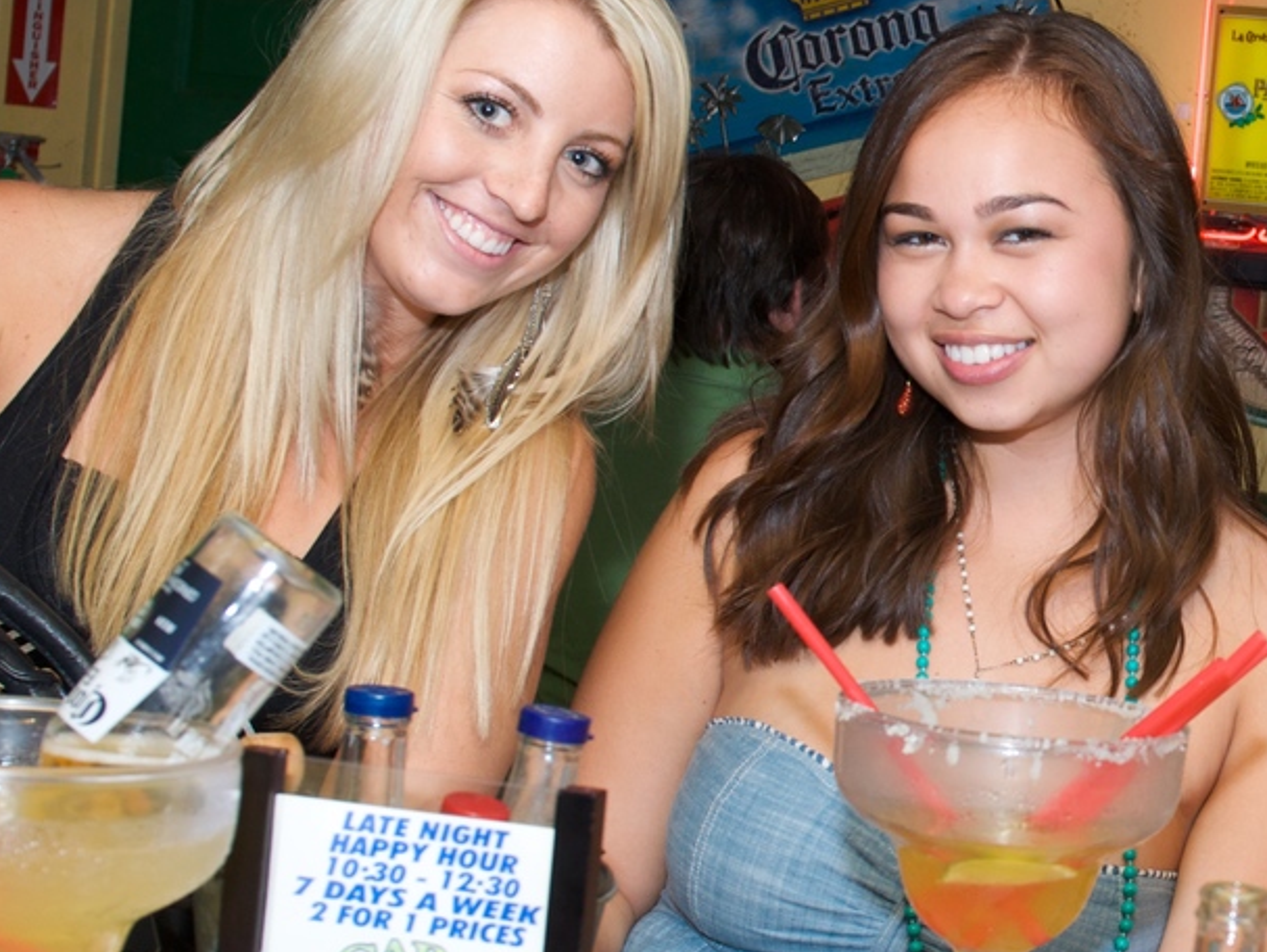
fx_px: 3113
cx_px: 1313
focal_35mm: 85
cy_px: 476
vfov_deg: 17.4
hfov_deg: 22.0
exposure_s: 1/200
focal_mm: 28
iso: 400
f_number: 6.3
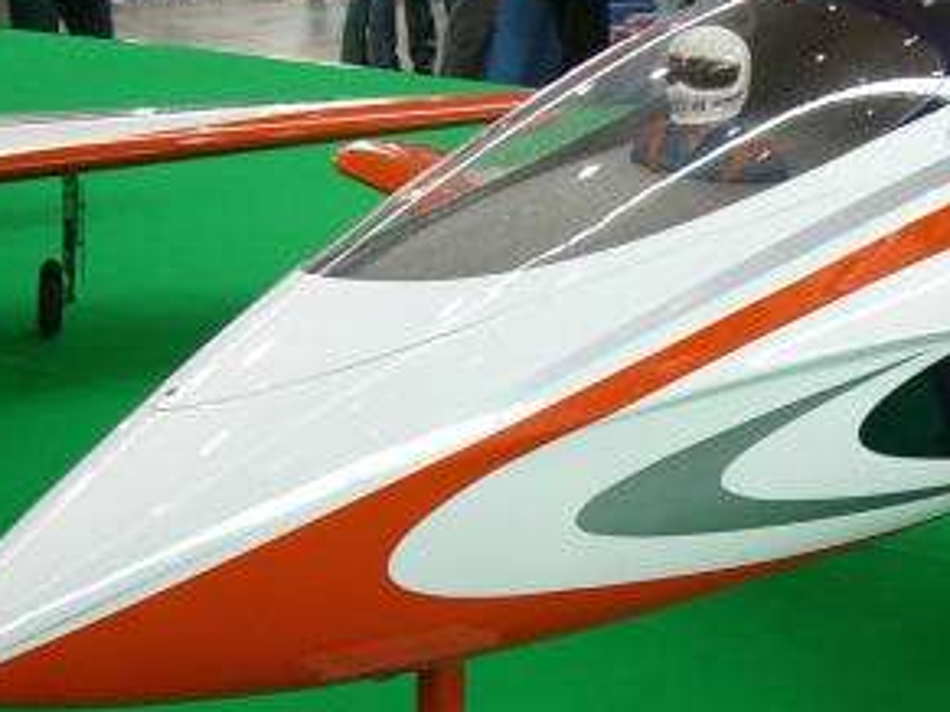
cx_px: 976
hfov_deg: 19.4
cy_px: 456
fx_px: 2688
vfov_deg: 15.1
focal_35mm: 98
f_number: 2.7
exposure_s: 1/80
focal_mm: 6.2
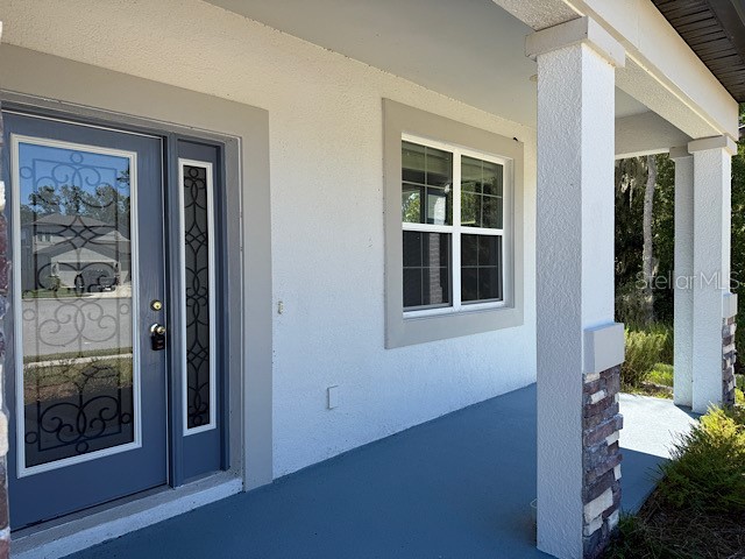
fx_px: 517
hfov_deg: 71.6
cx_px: 372
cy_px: 280
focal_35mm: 24
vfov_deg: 56.8
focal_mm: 6.76
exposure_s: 1/1410
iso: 100
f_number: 1.78
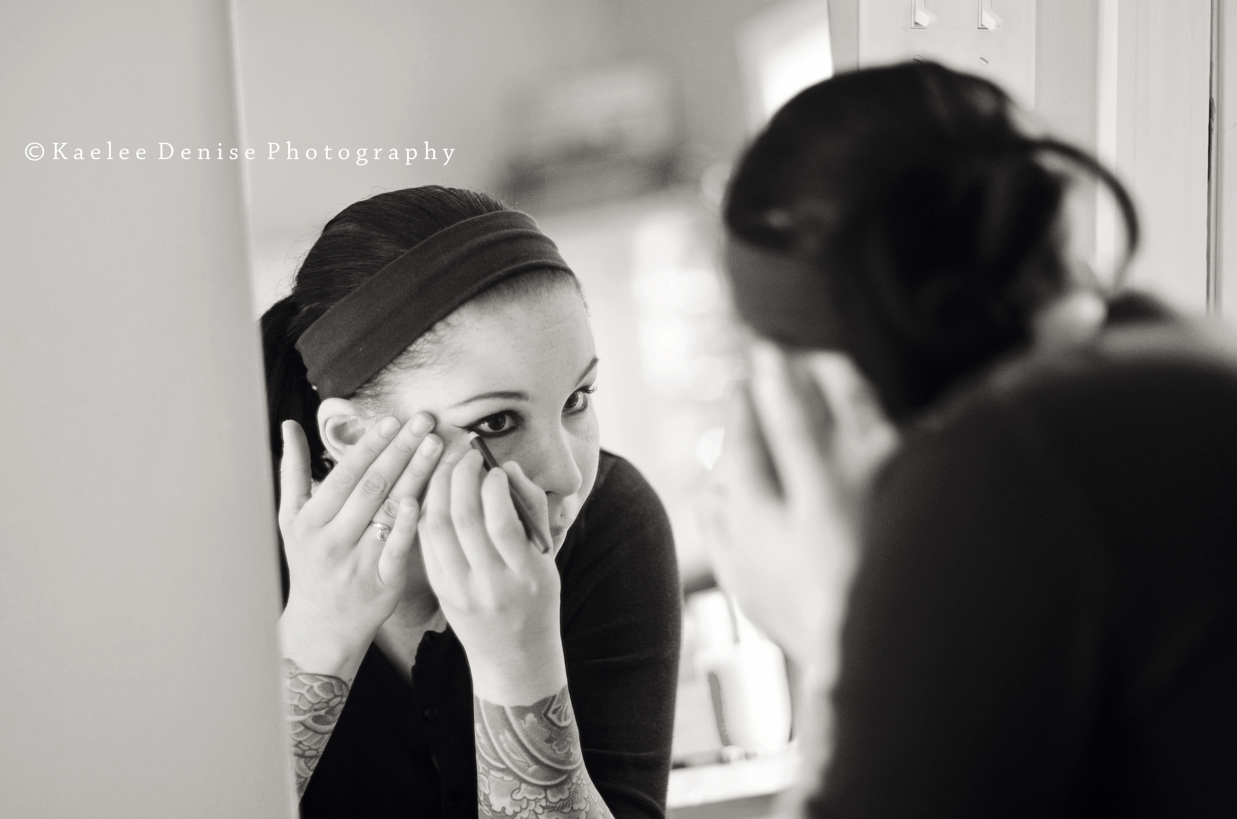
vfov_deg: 18.1
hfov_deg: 27.0
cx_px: 618
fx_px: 2572
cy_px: 410
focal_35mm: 75
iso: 400
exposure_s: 1/320
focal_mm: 50
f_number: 1.6
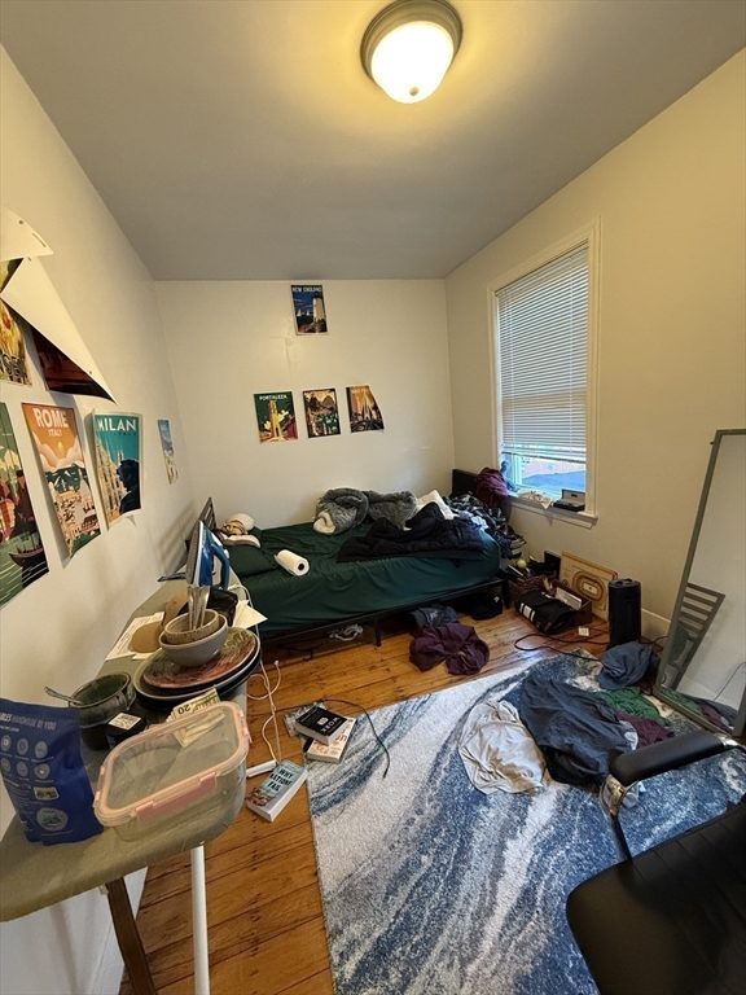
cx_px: 373
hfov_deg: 85.7
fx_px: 402
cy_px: 498
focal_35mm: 14
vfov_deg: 102.1
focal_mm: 2.22
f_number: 2.2
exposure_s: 1/60
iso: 640
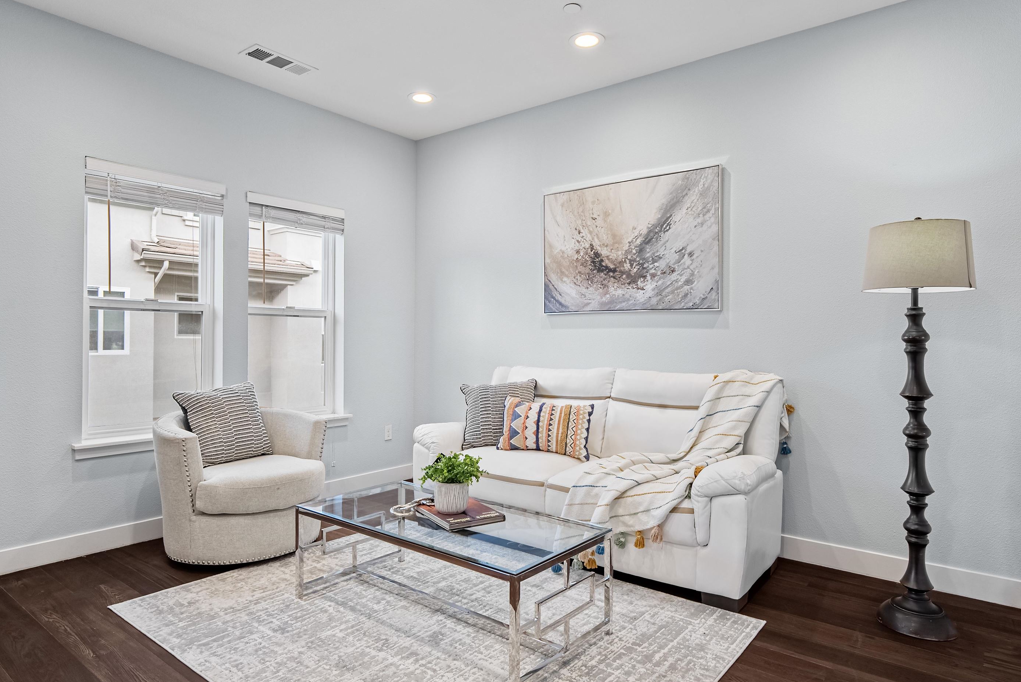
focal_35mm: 21
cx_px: 500
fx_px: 596
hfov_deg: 81.2
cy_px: 335
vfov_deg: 59.6
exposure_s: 1/2.5
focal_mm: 19
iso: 400
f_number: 8
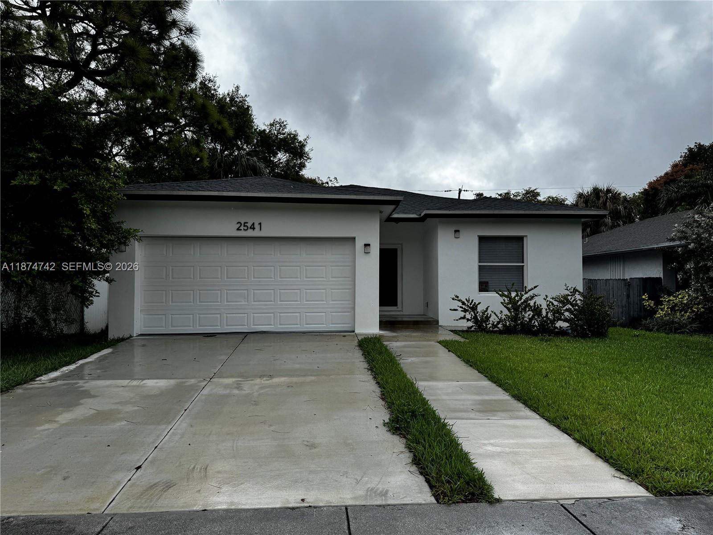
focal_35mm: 24
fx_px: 494
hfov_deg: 71.6
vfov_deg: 56.8
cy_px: 268
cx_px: 356
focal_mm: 6.76
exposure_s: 1/3802
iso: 80
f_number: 1.78
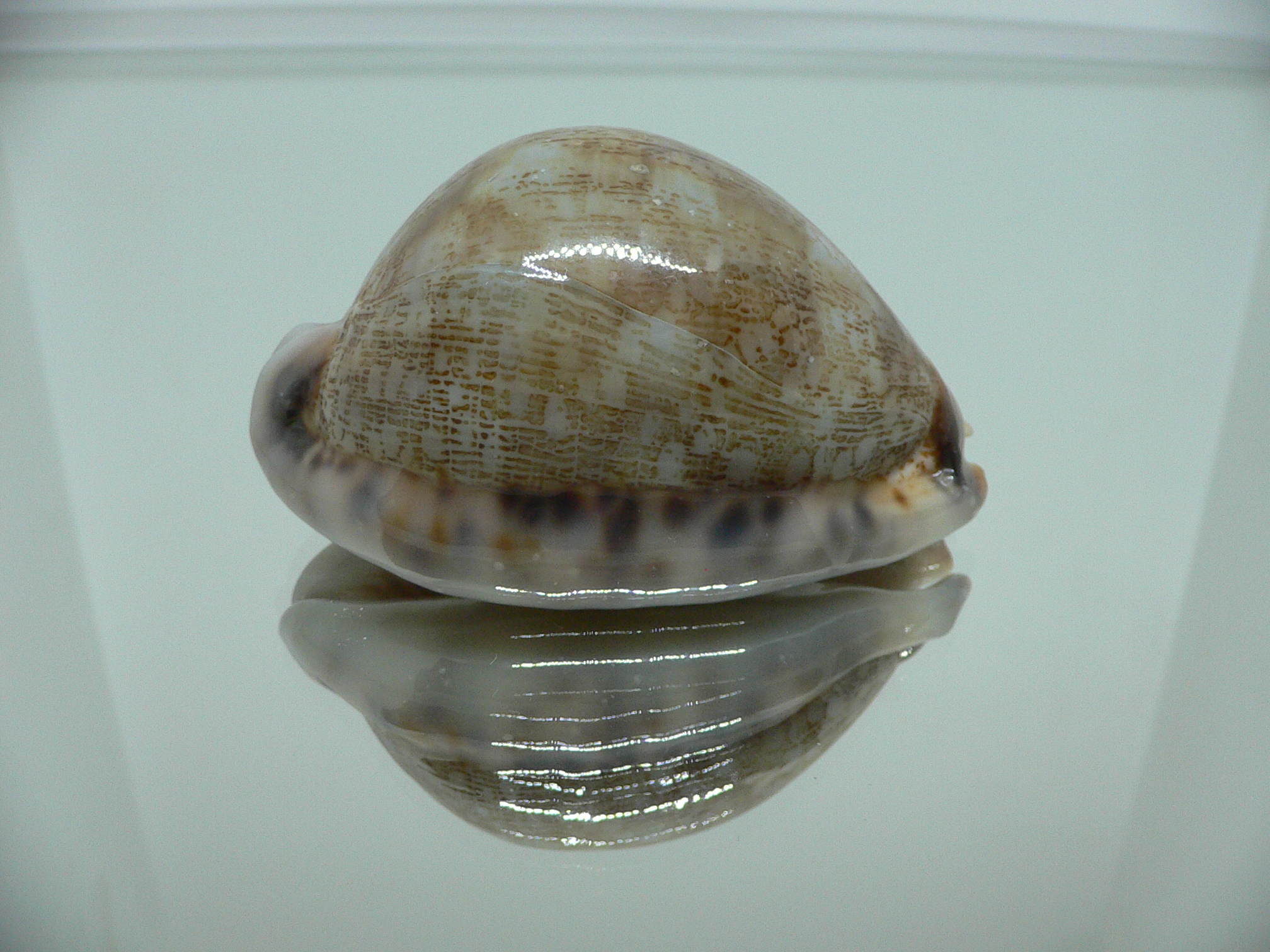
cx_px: 635
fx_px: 1284
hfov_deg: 52.6
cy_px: 476
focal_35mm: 35
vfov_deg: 40.7
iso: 150
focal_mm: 4.6
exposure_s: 1/60
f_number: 2.8
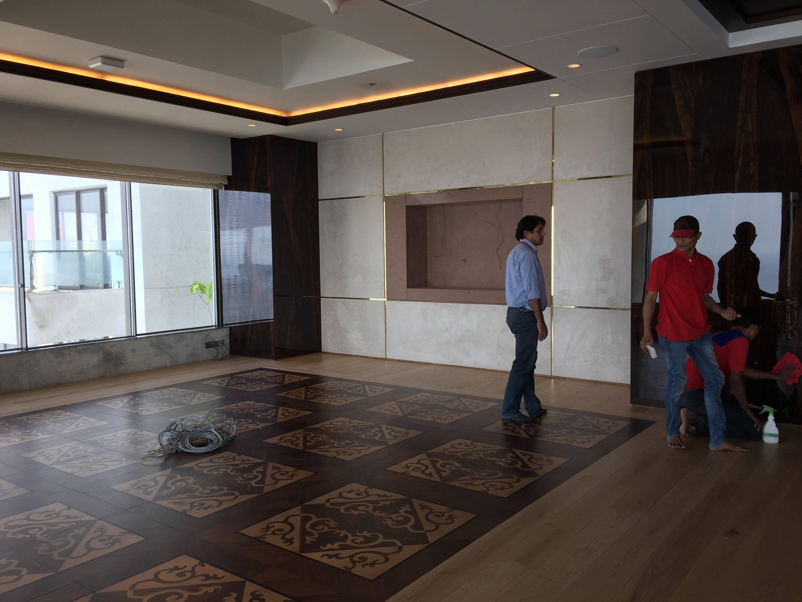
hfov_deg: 61.7
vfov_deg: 48.2
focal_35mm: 29
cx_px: 401
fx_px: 672
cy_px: 301
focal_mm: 4.15
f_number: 2.2
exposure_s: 1/120
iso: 32
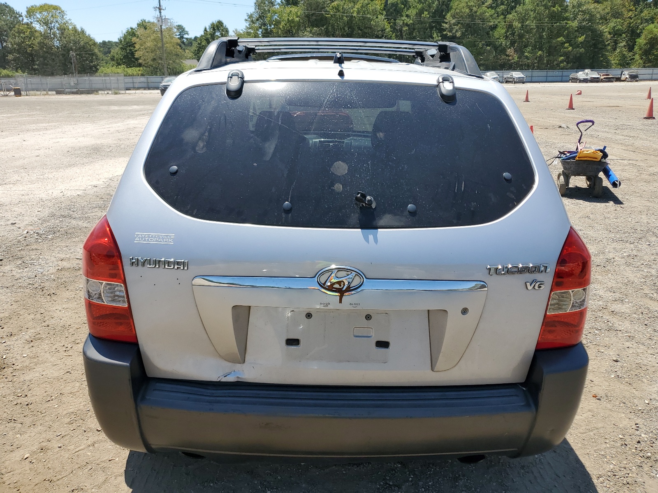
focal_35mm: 26
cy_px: 246
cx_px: 329
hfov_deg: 67.3
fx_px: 494
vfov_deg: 53.1
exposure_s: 1/2500
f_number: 1.5
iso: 50
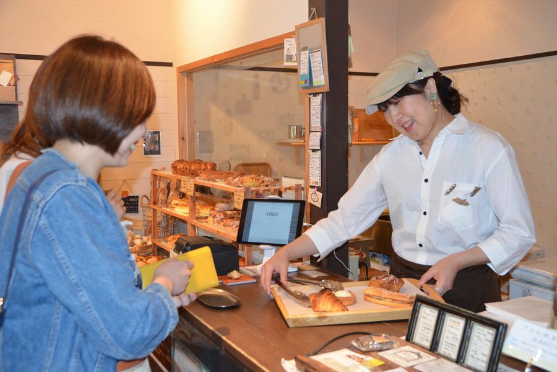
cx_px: 278
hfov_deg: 49.6
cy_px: 186
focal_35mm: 39
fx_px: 603
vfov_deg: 34.2
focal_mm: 26
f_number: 4
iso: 1250
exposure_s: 1/125
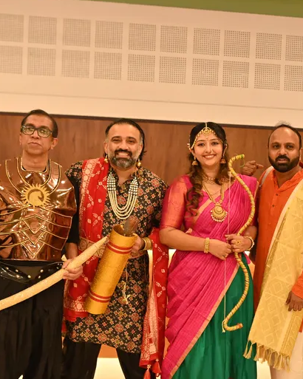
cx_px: 357
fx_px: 920
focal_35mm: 82
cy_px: 215
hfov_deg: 17.9
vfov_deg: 23.3
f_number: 2.2
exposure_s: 1/200
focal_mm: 35
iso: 1250
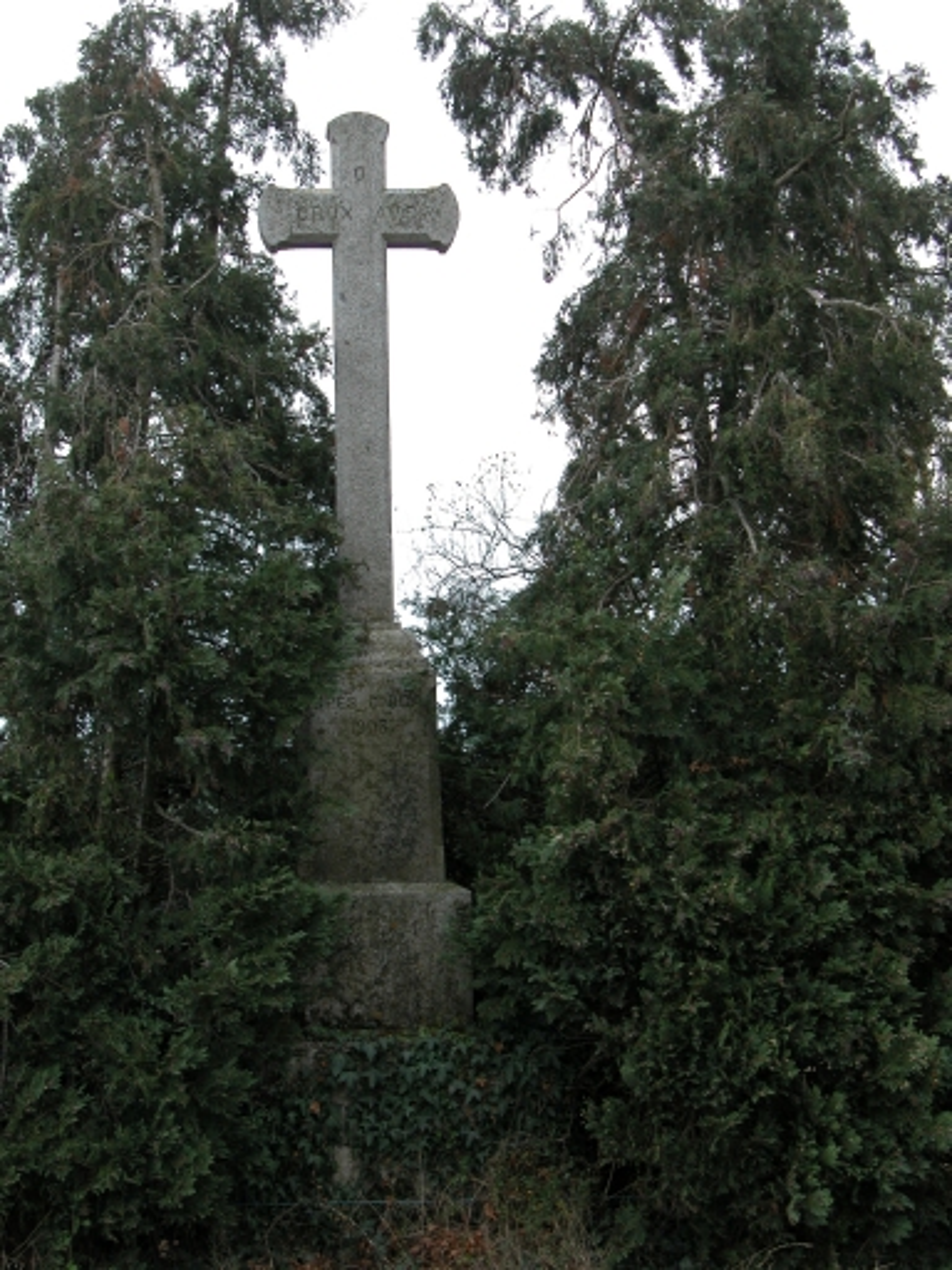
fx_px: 2567
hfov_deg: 21.0
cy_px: 635
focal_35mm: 70
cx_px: 476
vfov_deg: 27.8
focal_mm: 17.8
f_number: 4.2
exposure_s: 1/191
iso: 100
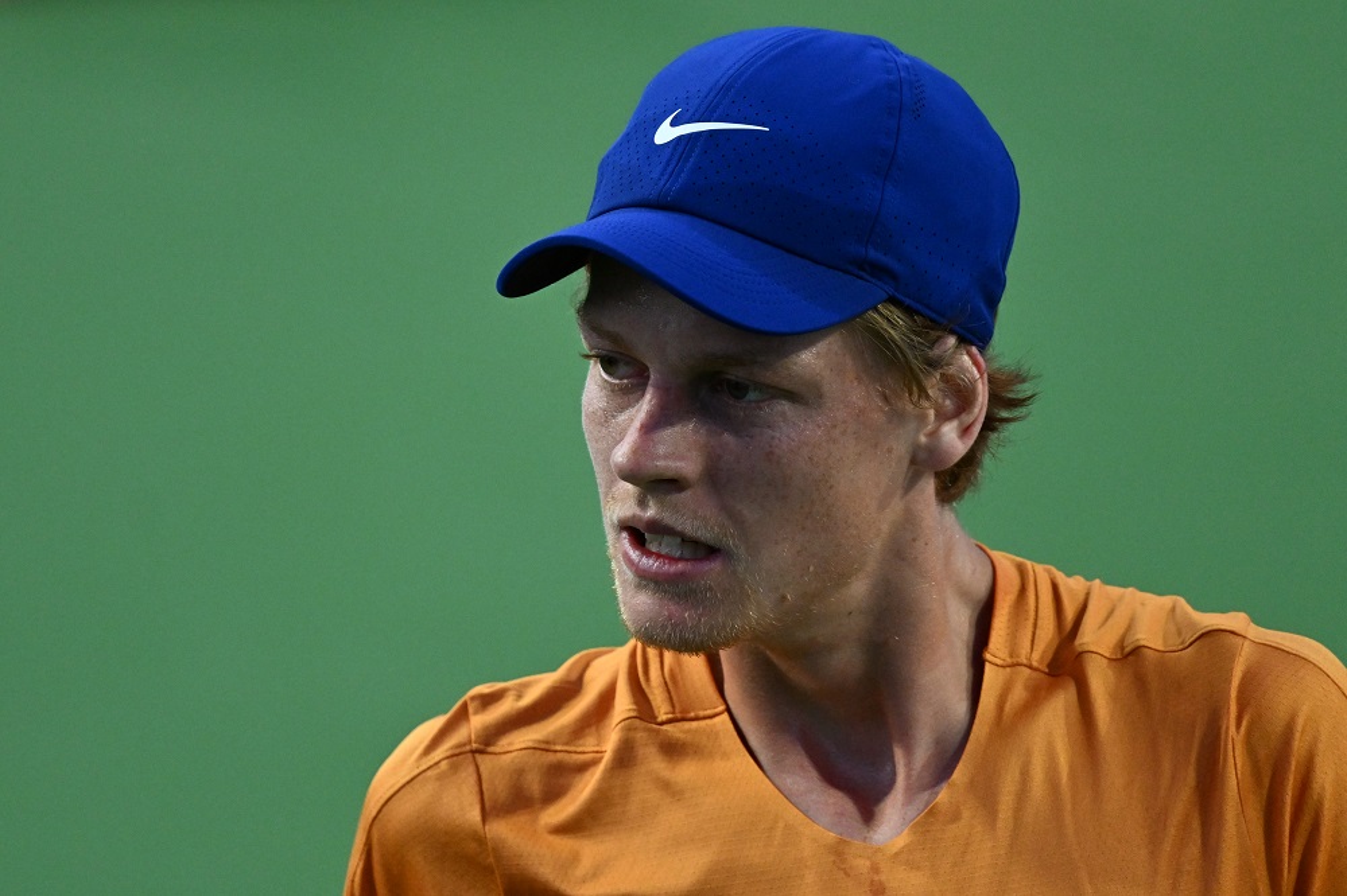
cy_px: 448
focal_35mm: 420
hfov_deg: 4.9
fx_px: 15709
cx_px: 674
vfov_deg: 3.3
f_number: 4
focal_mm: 280
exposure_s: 1/1600
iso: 2000
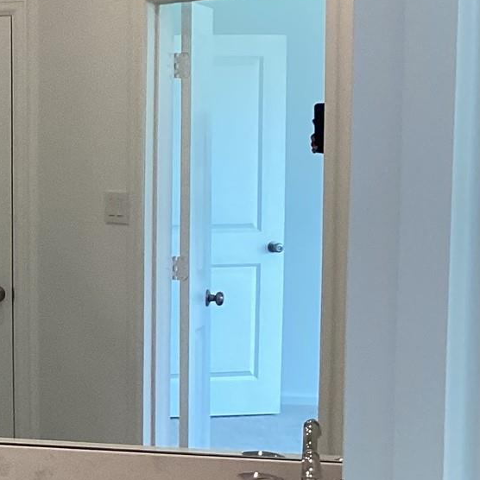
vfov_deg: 17.2
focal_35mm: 101
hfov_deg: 15.3
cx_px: -337
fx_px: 1584
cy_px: 319
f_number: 2.4
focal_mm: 3.3
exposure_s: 1/120
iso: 80
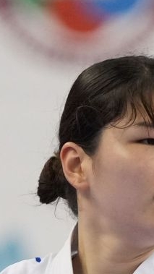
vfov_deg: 1.4
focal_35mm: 1492
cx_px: 252
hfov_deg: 0.8
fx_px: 10838
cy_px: 385
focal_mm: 200
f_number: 2.8
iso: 2500
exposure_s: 1/1000
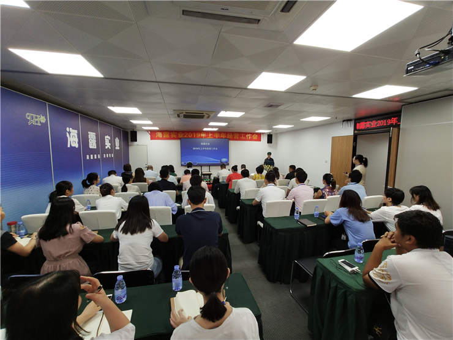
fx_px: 196
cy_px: 170
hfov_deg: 98.2
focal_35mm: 15
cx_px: 226
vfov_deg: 81.7
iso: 197
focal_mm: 2.04
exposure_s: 1/50
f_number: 2.4
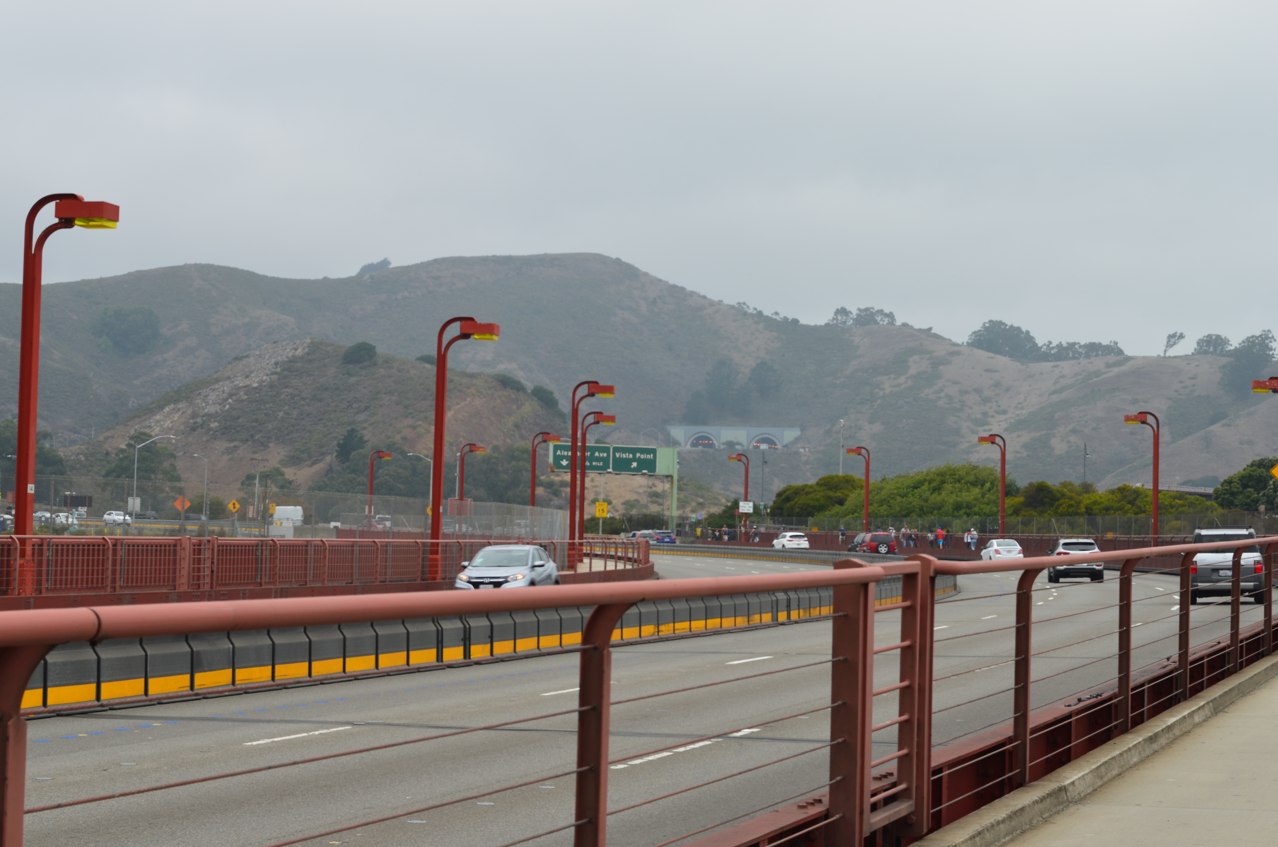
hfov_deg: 24.7
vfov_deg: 16.5
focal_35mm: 82
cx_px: 639
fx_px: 2923
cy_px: 424
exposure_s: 1/125
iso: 125
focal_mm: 55
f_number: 11
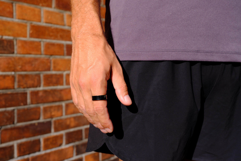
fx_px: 274
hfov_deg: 47.4
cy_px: 80
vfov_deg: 32.6
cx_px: 120
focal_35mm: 41
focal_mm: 27.1
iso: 160
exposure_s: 1/800
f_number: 5
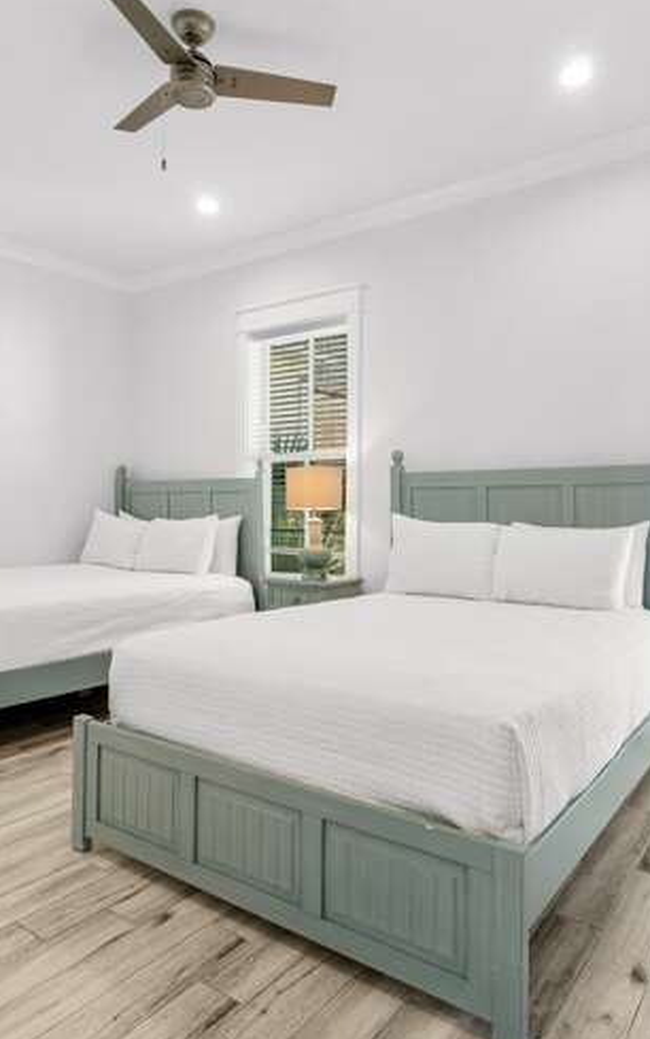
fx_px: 680
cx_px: 338
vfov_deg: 74.8
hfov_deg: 51.1
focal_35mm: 24
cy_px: 521
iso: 400
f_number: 9
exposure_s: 1/40
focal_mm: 10
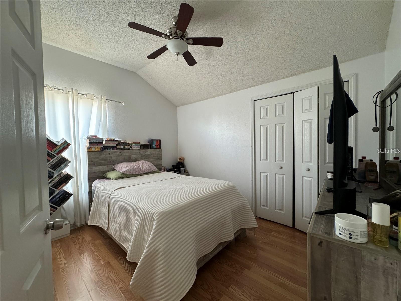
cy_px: 150
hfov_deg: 102.1
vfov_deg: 85.7
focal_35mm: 14
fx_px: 162
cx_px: 200
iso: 320
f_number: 2.2
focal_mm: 2.22
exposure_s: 1/68
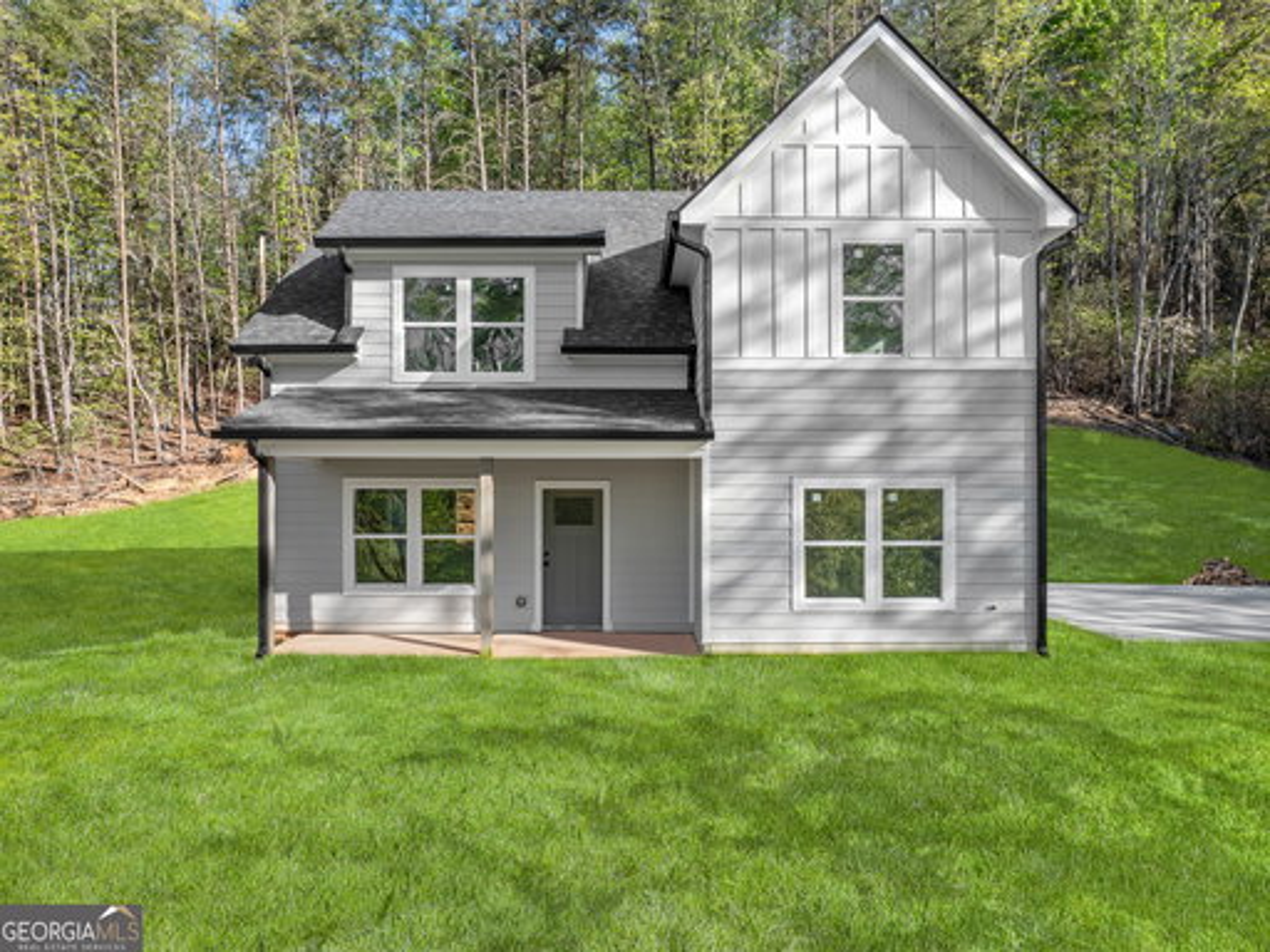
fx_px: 881
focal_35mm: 24
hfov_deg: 71.6
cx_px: 635
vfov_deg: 56.8
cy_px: 476
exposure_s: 1/20
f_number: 2.8
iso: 100
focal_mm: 12.29
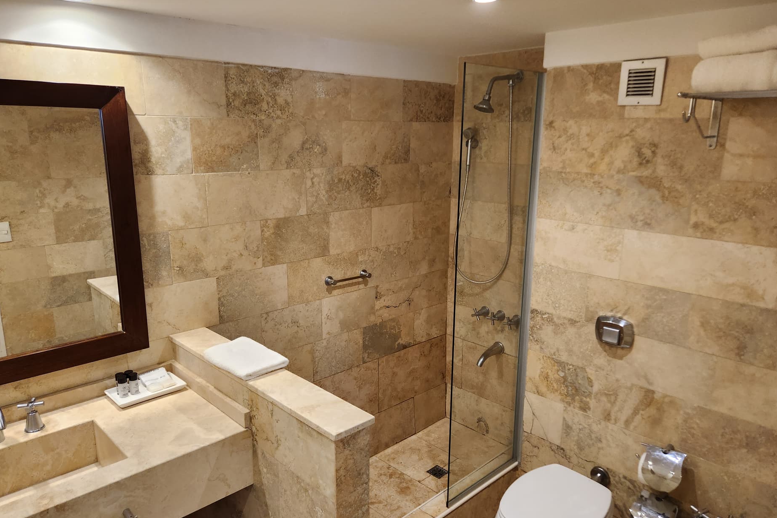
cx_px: 381
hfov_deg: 69.4
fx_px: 561
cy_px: 267
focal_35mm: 26
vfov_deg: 49.6
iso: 200
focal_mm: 5.4
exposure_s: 1/100
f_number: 1.8
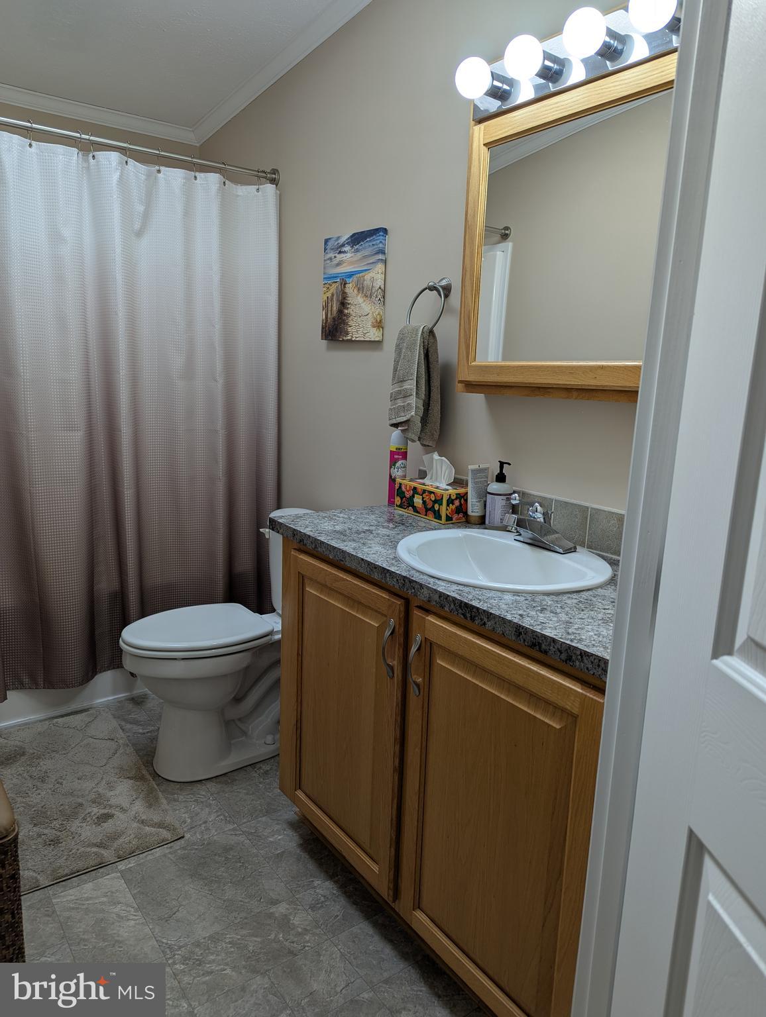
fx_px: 707
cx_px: 383
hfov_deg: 56.9
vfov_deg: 71.5
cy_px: 508
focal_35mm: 24
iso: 34
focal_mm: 6.81
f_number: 1.85
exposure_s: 1/69.8
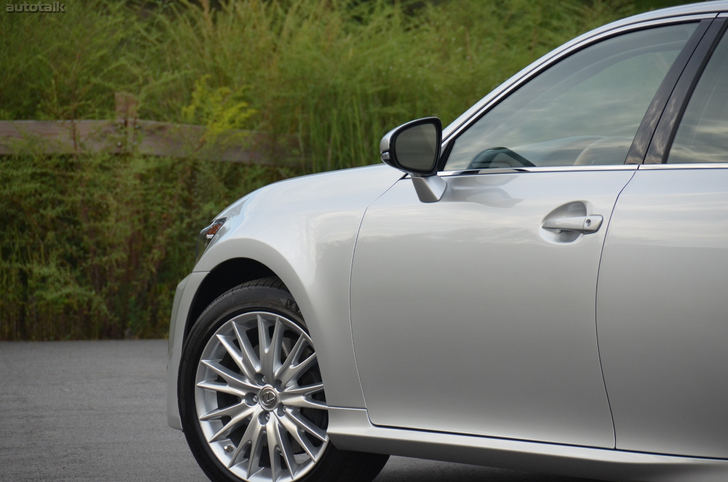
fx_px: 6054
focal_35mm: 300
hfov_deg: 6.9
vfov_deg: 4.6
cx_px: 364
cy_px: 241
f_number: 5.6
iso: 800
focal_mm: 200
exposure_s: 1/800
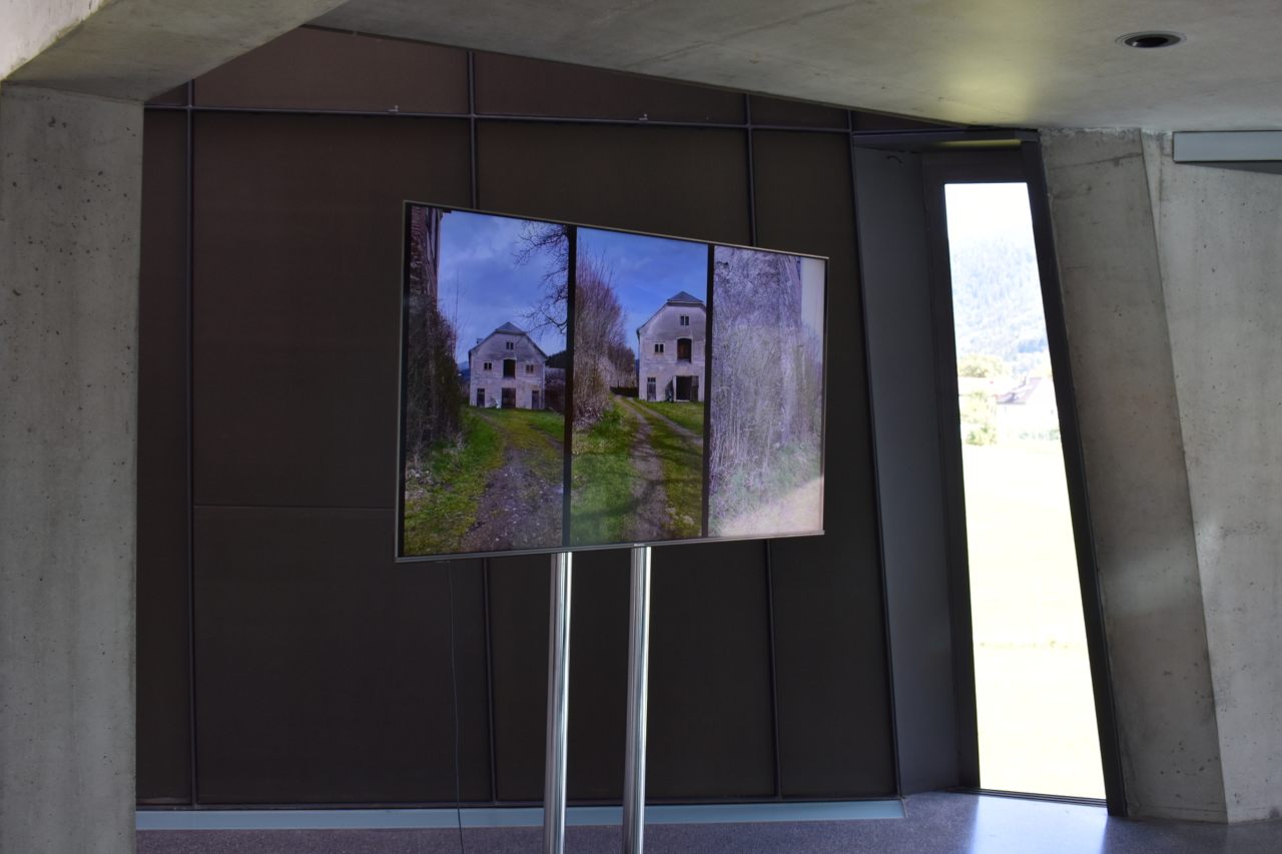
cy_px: 427
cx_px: 641
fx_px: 1282
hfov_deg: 53.1
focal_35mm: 36
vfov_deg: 36.9
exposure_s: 1/100
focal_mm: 24
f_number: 5
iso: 400
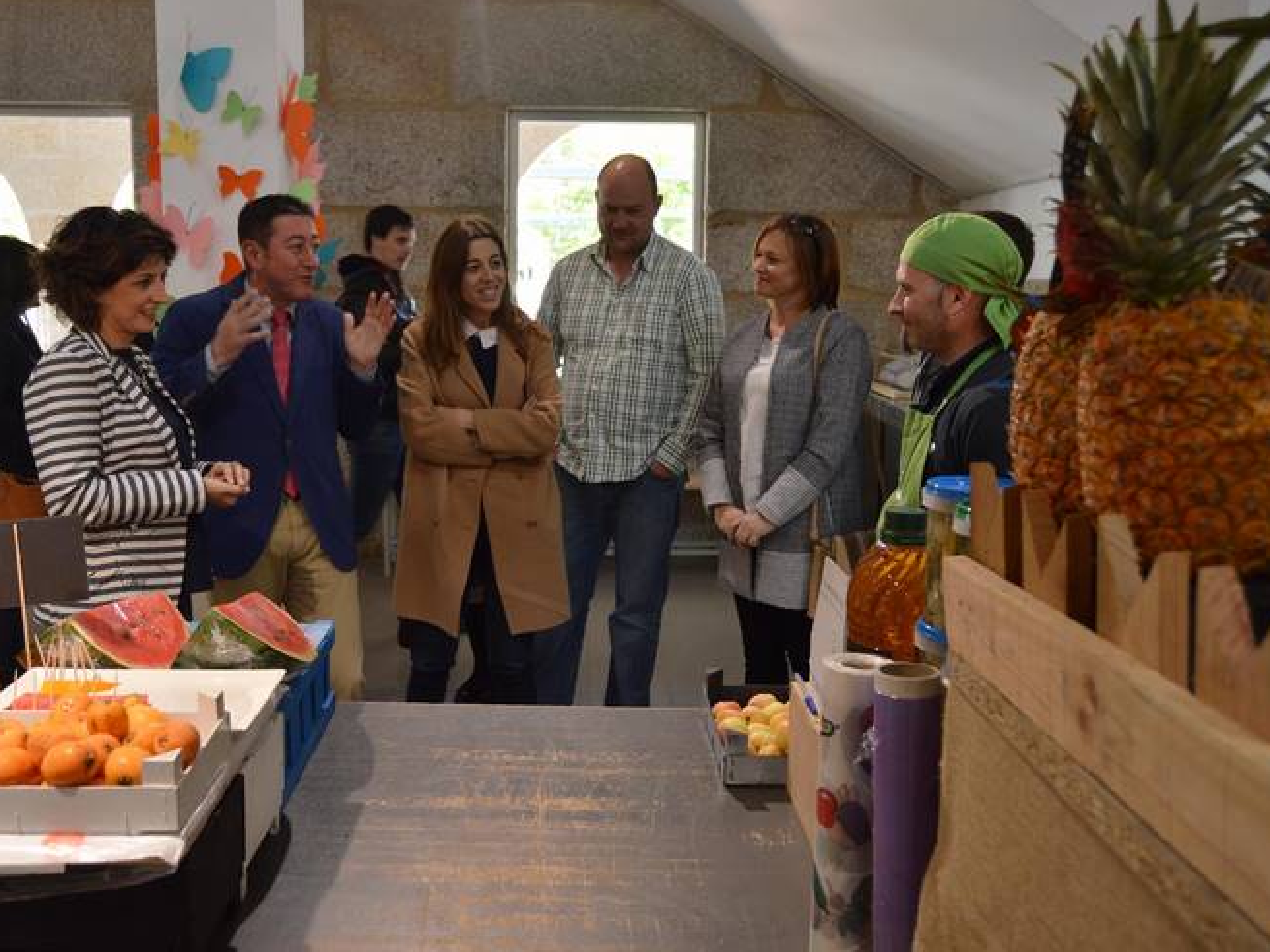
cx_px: 566
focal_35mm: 33
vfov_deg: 42.9
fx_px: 1210
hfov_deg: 55.2
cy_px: 474
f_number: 4.5
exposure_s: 1/80
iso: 400
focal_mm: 20
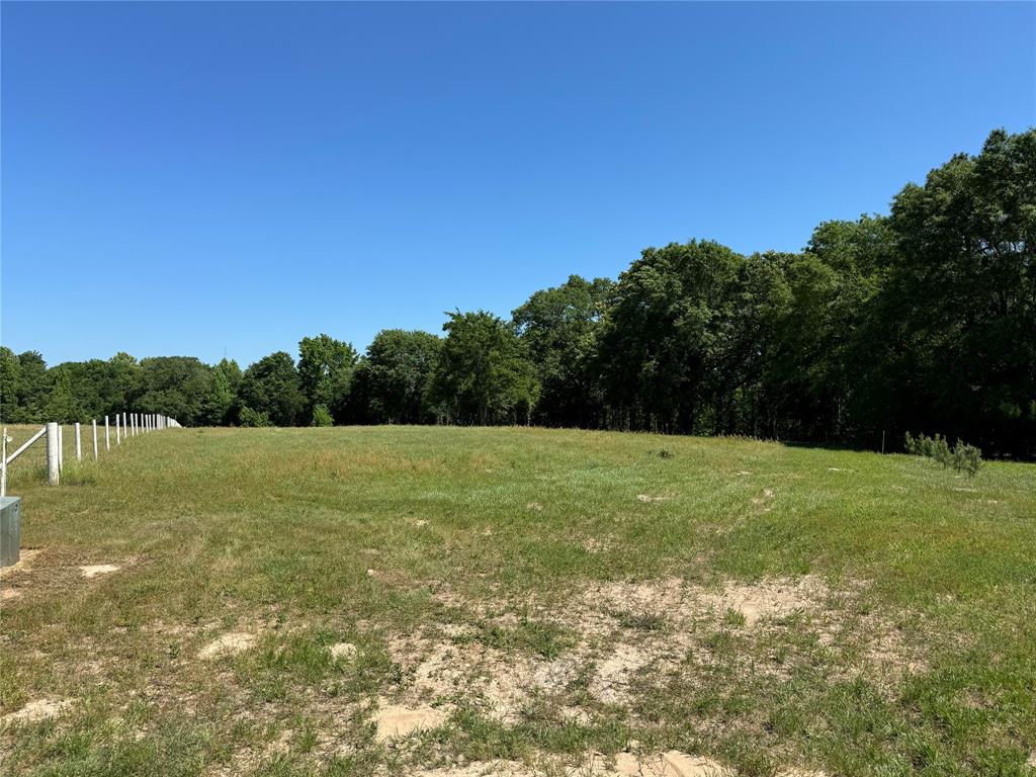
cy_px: 388
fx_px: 718
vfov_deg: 56.8
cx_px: 518
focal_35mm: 24
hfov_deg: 71.6
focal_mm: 6.76
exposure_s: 1/4310
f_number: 1.78
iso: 80
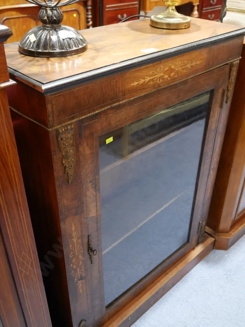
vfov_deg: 49.0
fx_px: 358
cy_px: 164
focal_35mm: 38
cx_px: 122
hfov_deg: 37.8
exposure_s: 1/60
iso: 1600
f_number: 4.1
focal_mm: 19
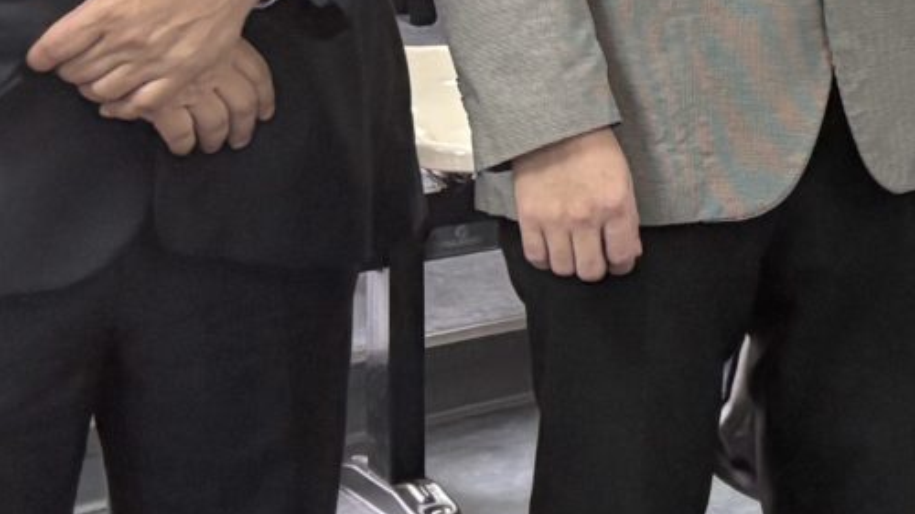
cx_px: 1987
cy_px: -461
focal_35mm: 145
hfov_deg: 12.5
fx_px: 3517
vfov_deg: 8.0
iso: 250
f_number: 1.6
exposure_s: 1/60
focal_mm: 5.96
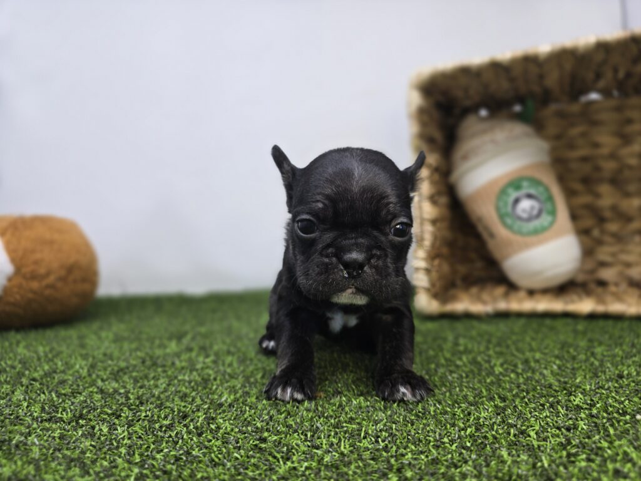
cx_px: 320
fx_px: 426
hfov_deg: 73.9
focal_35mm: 23
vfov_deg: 58.9
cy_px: 240
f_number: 1.7
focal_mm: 6.3
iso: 25
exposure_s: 1/70
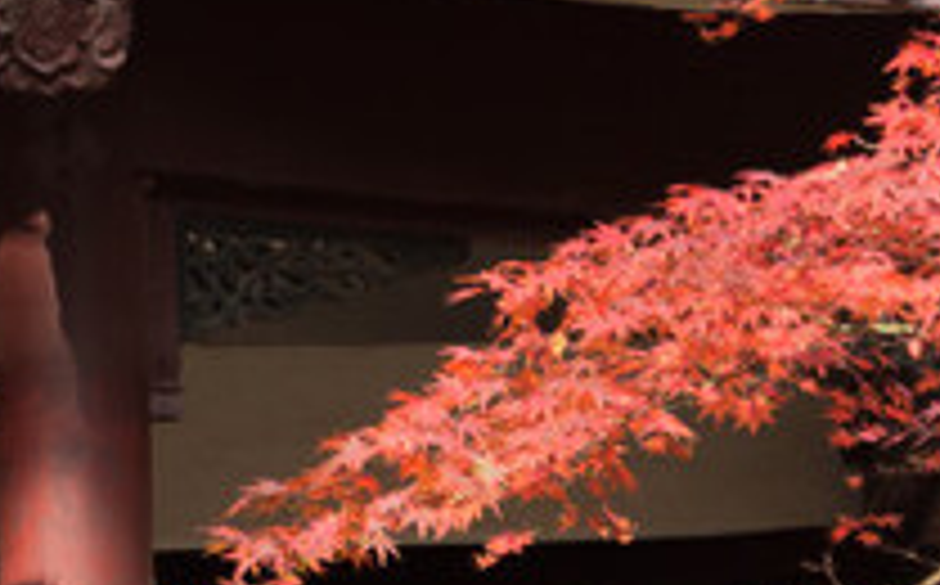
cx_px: -463
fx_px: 7496
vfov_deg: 4.4
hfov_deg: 7.1
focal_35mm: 293
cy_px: -317
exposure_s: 1/320
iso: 320
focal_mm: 50
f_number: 4.5
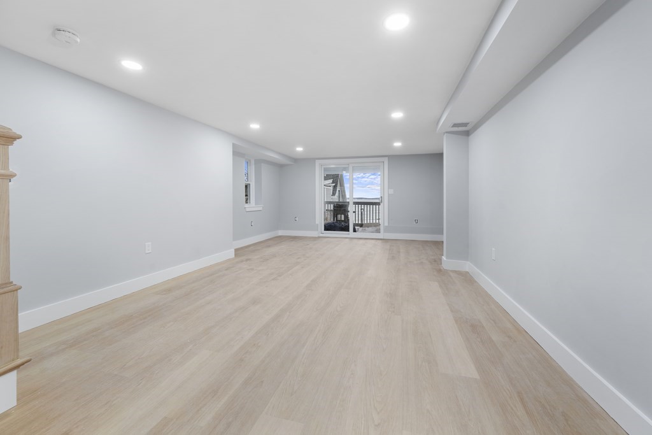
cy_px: 218
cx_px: 326
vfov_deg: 81.2
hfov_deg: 104.2
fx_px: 254
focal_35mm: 14
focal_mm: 14
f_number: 8
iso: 200
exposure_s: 1/30
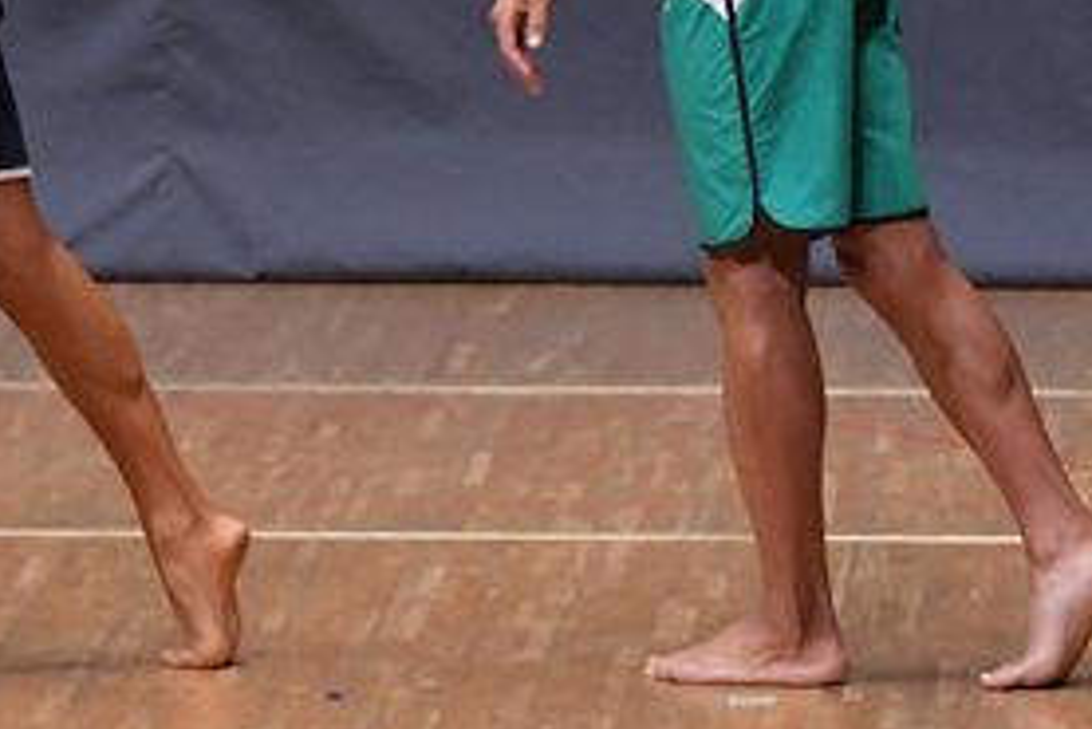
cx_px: 790
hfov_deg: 3.3
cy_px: 55
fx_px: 19089
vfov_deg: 2.2
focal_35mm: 629
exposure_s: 1/400
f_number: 5.6
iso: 6400
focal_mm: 150
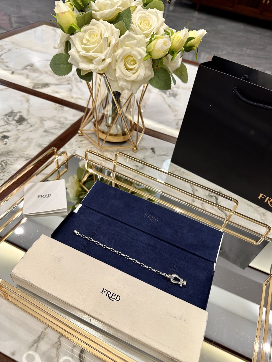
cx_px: 136
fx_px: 251
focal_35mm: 24
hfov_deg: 56.8
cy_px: 181
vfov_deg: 71.6
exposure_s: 1/100
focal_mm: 6.86
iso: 125
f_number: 1.78
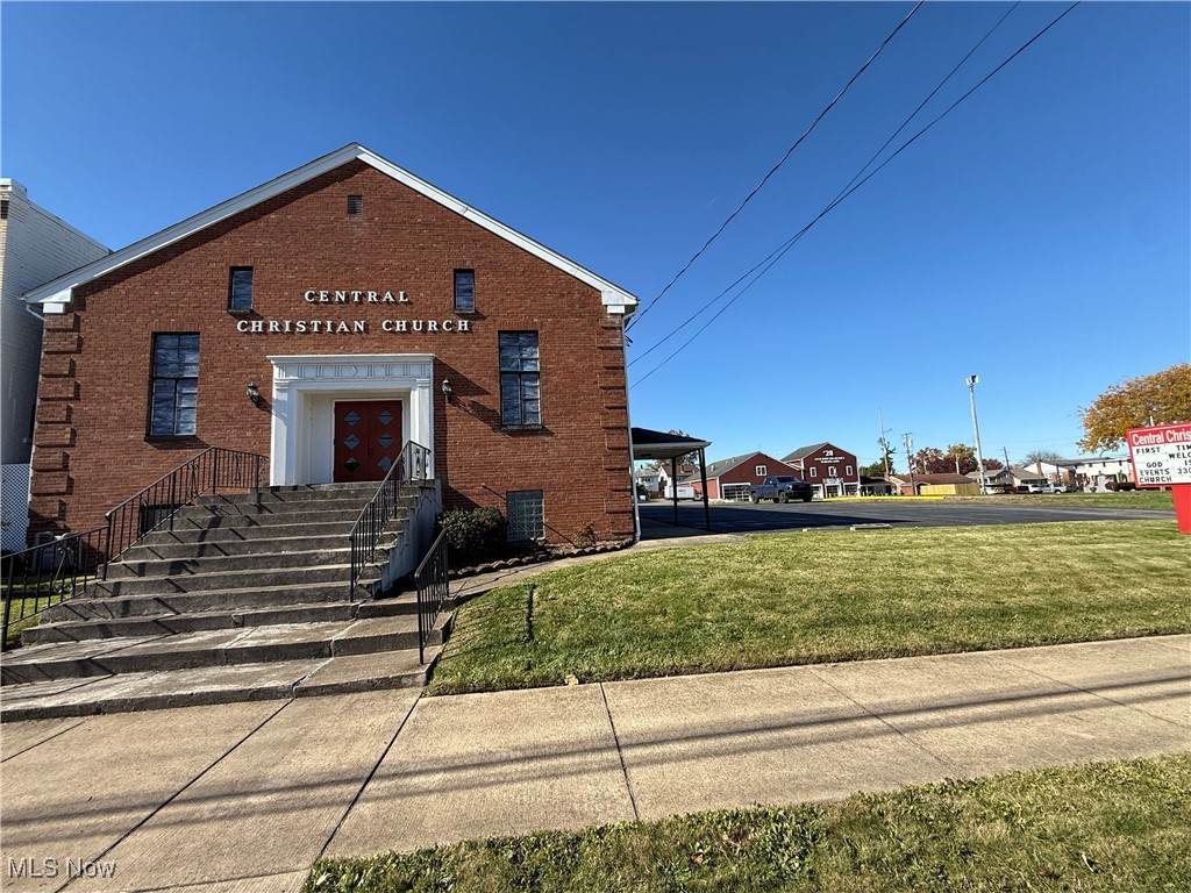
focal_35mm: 14
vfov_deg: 85.7
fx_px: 482
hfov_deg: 102.1
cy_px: 446
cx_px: 596
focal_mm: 2.22
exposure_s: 1/1145
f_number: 2.2
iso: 50
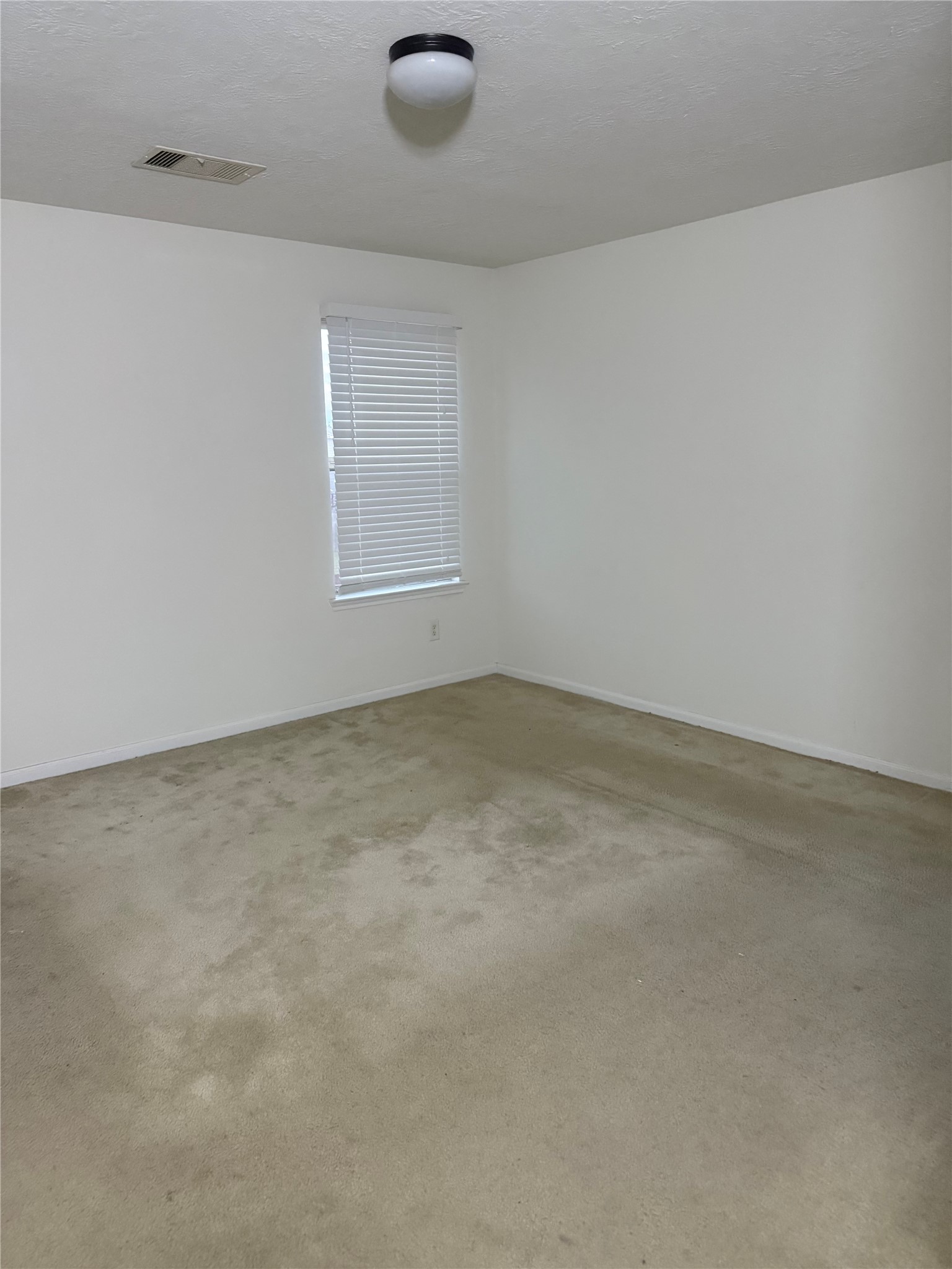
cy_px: 634
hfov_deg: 56.8
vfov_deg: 71.6
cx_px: 476
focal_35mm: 24
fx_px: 880
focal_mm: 6.76
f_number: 1.78
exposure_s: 1/60
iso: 640
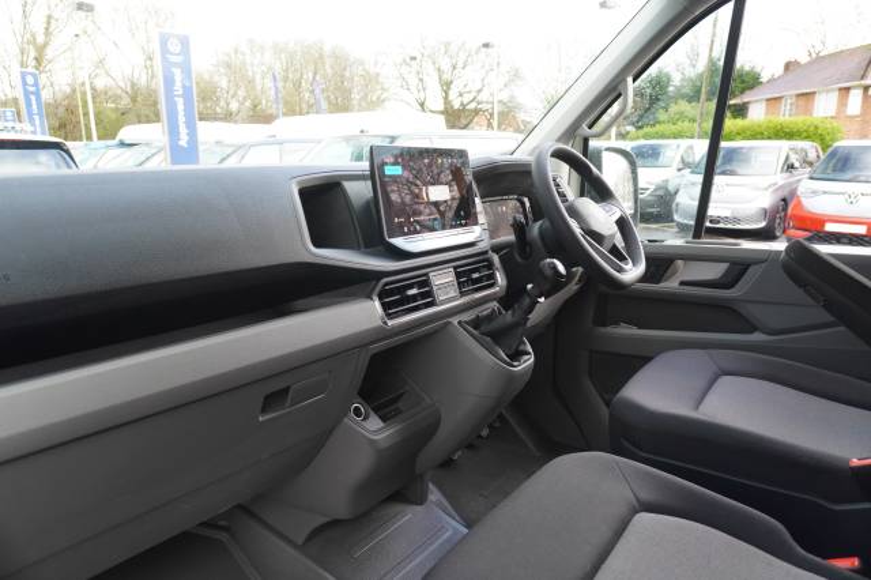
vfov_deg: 53.1
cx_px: 436
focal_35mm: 24
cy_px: 290
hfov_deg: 73.8
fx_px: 580
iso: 400
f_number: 4
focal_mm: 16
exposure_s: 1/60
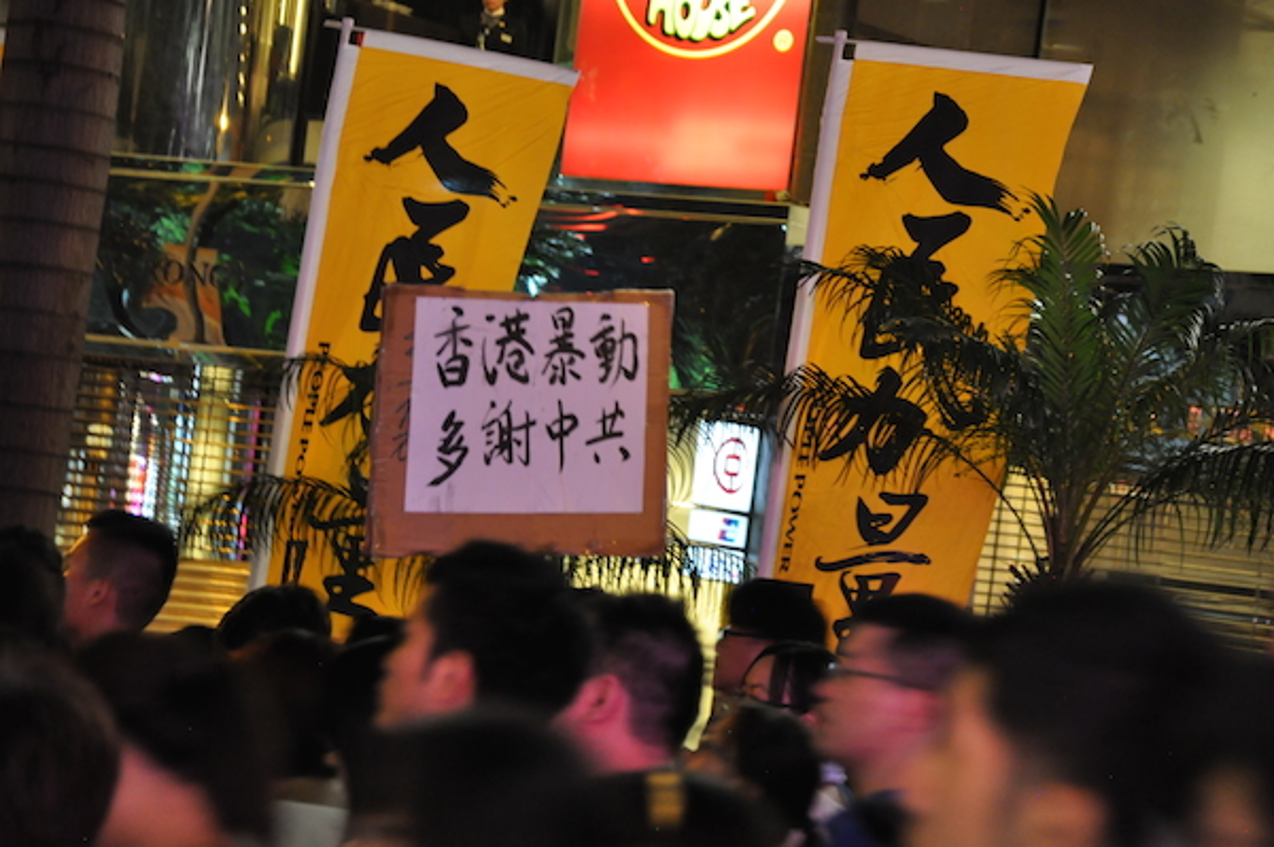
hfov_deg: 13.1
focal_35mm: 158
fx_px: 5569
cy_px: 424
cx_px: 637
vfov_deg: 8.7
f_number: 5.6
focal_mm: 105
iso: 1600
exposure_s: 1/10
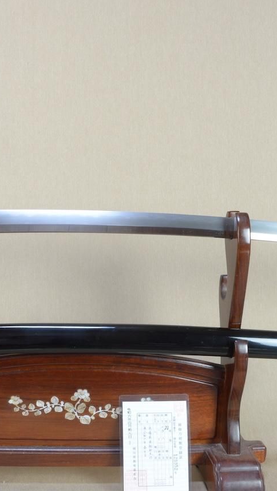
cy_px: 236
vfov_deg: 44.6
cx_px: 82
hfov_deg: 25.8
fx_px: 600
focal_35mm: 46
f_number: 11
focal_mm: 18
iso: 400
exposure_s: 1/1.6
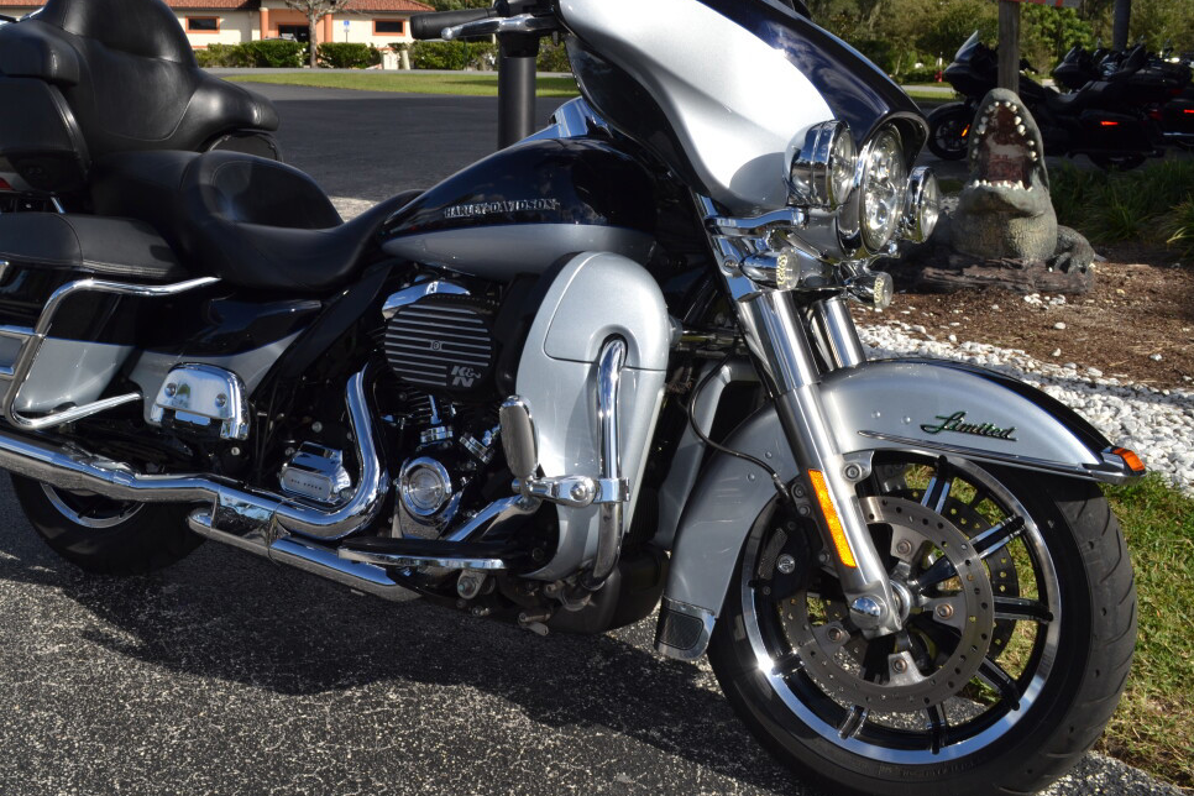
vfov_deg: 32.5
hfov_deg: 47.3
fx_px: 1360
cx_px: 524
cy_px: 309
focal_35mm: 41
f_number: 11
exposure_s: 1/200
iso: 100
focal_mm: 22
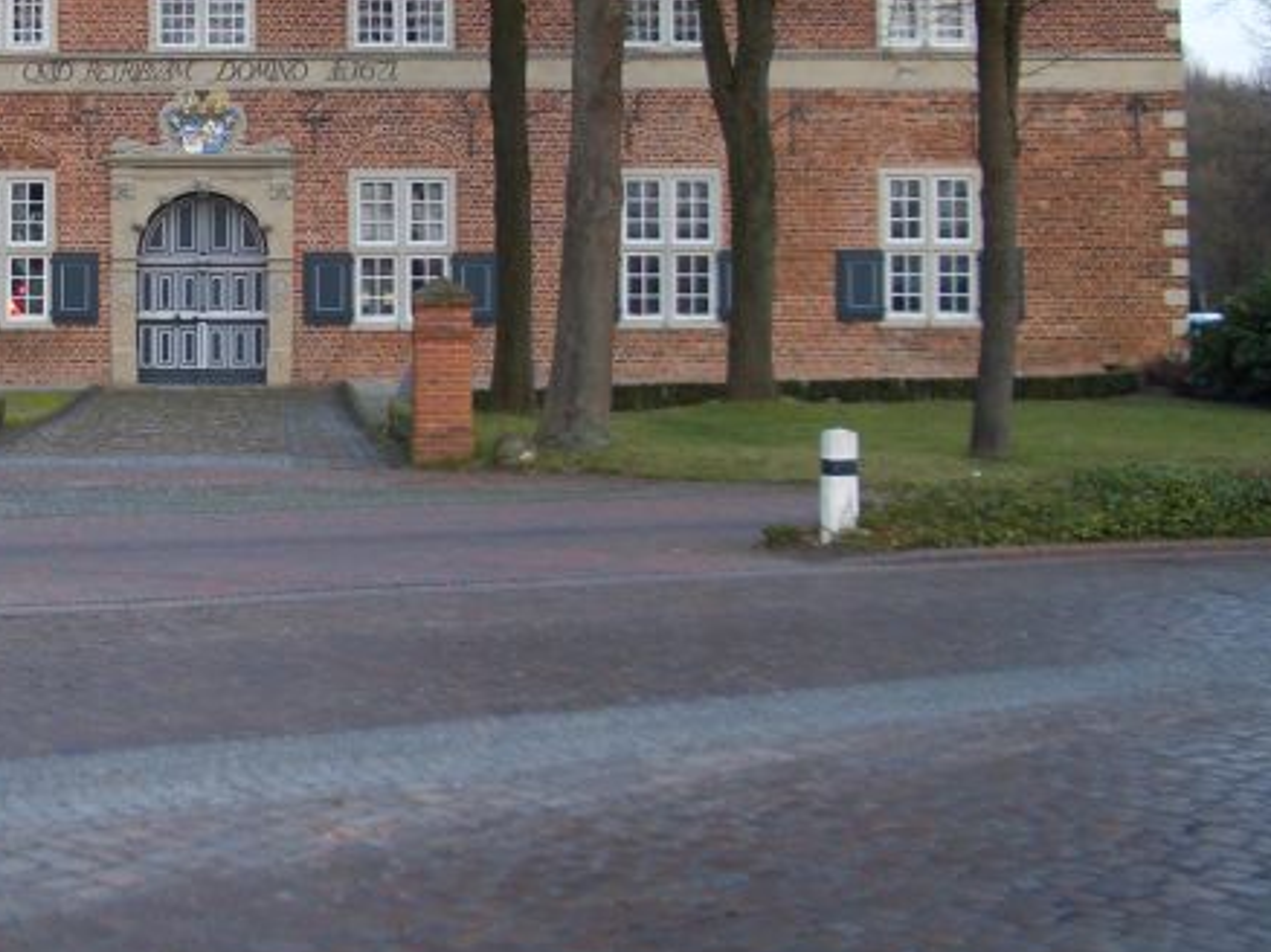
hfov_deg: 29.3
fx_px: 2349
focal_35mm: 64
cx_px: 192
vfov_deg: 22.6
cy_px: 189
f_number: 2.6
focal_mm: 5.8
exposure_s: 1/100
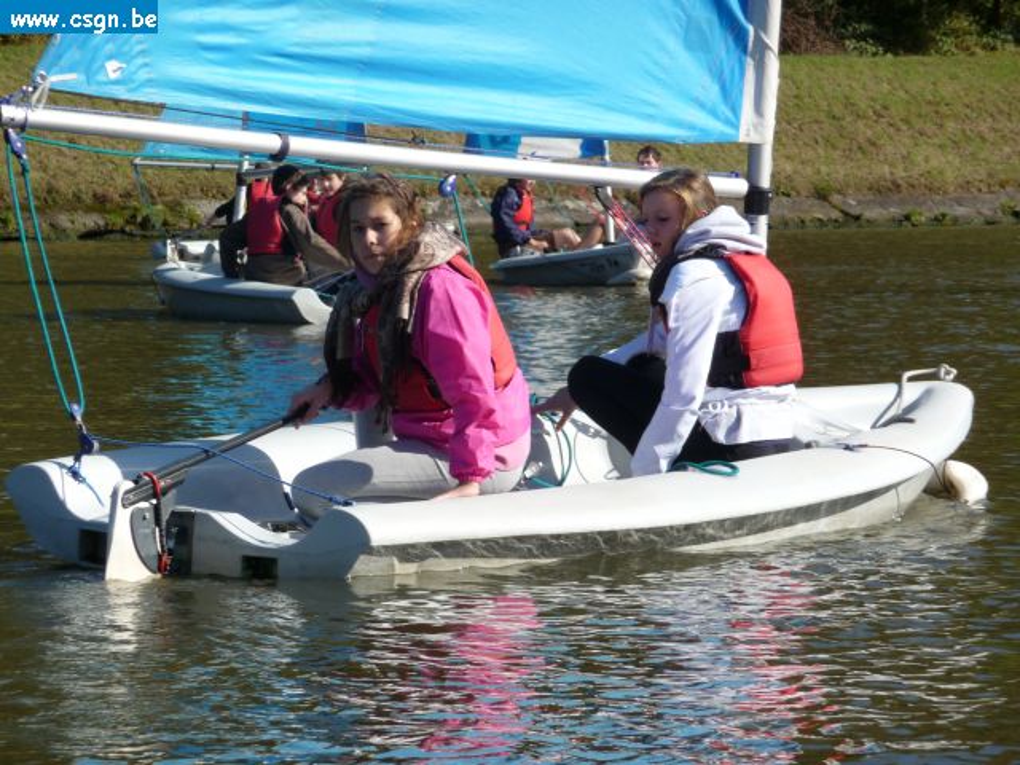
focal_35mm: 199
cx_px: 510
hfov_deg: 9.9
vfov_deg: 7.5
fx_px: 5864
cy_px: 382
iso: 100
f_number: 4.8
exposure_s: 1/640
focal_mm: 34.2
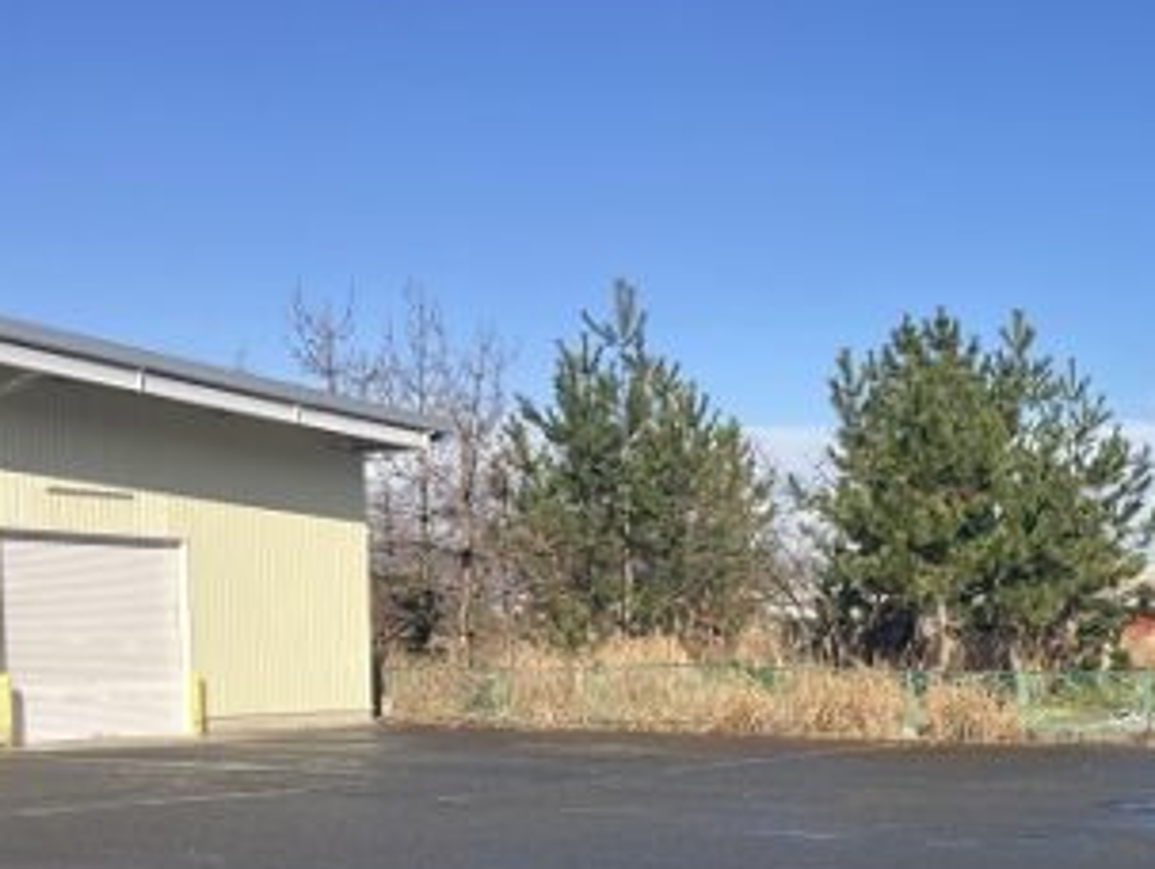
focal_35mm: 54
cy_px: 776
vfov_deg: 26.2
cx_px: 1096
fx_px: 1804
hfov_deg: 33.2
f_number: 1.8
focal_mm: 3.99
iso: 32
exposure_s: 1/2024
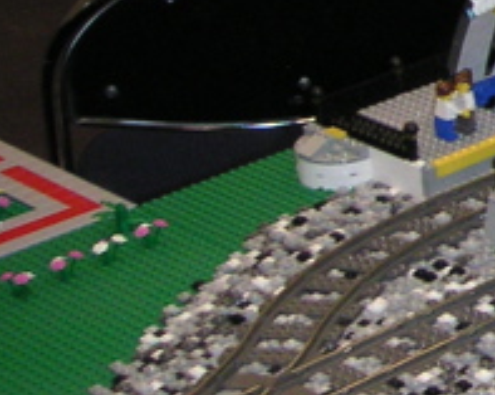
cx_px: 957
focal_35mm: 151
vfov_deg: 10.1
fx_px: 2209
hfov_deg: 11.6
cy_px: -58
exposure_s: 1/45
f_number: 2.8
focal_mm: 6
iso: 160
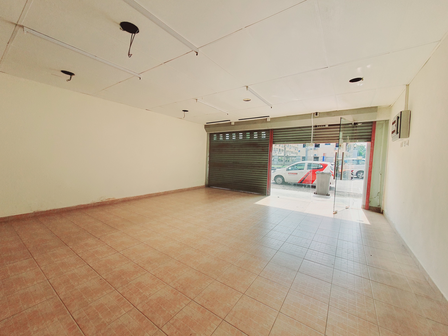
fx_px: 168
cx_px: 224
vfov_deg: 89.9
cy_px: 168
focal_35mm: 13
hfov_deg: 106.2
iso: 50
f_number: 2.2
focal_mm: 1.8
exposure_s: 1/240
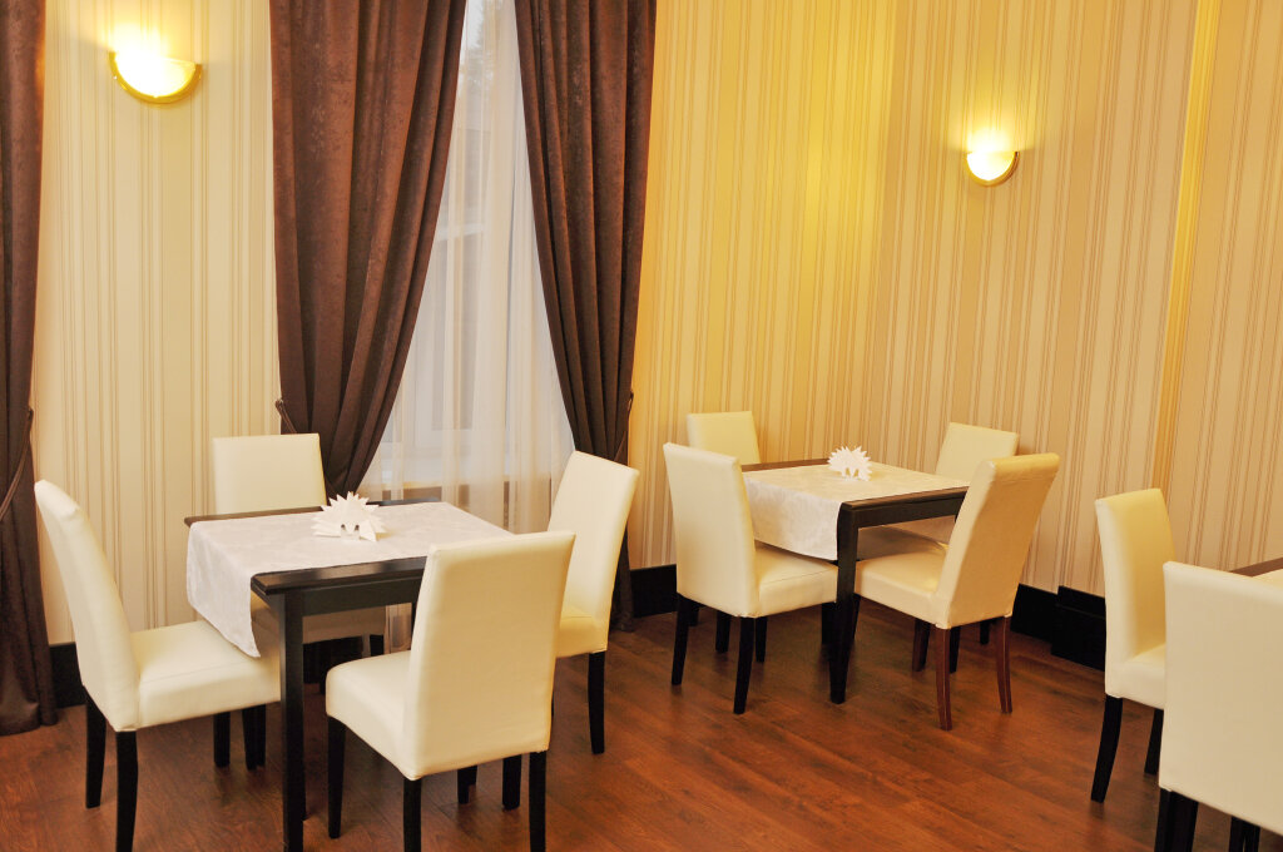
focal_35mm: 32
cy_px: 426
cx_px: 642
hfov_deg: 59.6
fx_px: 1121
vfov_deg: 41.6
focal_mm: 21
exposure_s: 1/60
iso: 200
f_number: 4
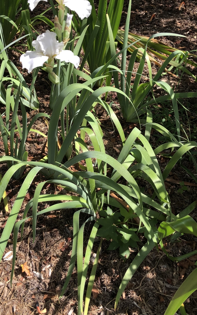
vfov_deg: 56.5
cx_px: 63
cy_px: 136
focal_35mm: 34
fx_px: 292
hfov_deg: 36.8
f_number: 1.8
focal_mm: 3.99
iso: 20
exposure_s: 1/810
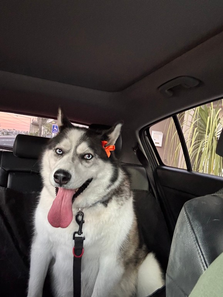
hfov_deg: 46.8
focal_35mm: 30
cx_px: 112
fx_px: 258
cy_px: 148
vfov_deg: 60.0
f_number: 1.9
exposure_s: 1/22
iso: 640
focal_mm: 2.69
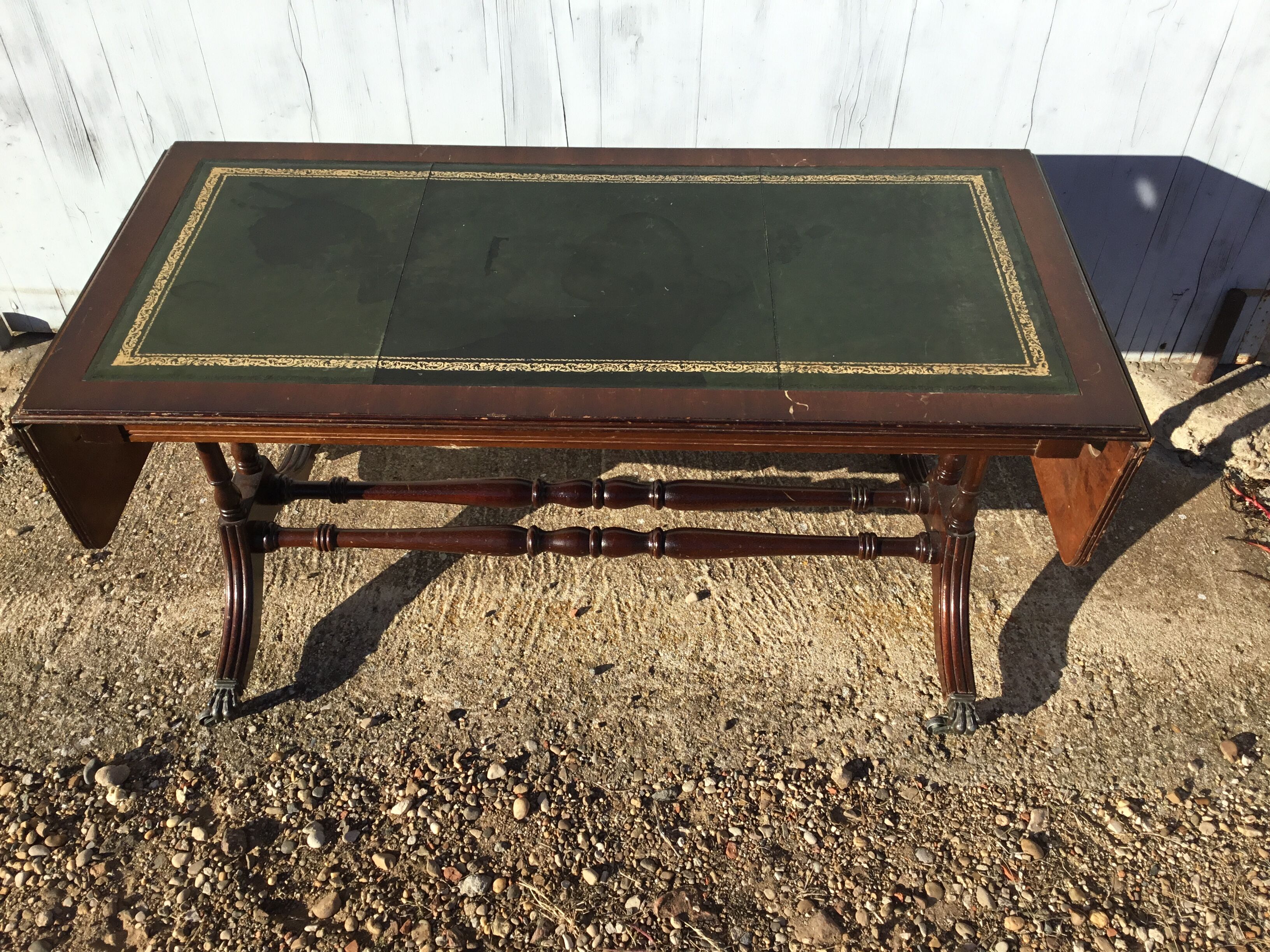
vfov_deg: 45.4
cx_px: 635
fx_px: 1137
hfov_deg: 58.4
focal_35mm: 31
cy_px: 476
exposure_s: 1/1131
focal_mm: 3.3
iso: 25
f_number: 2.4
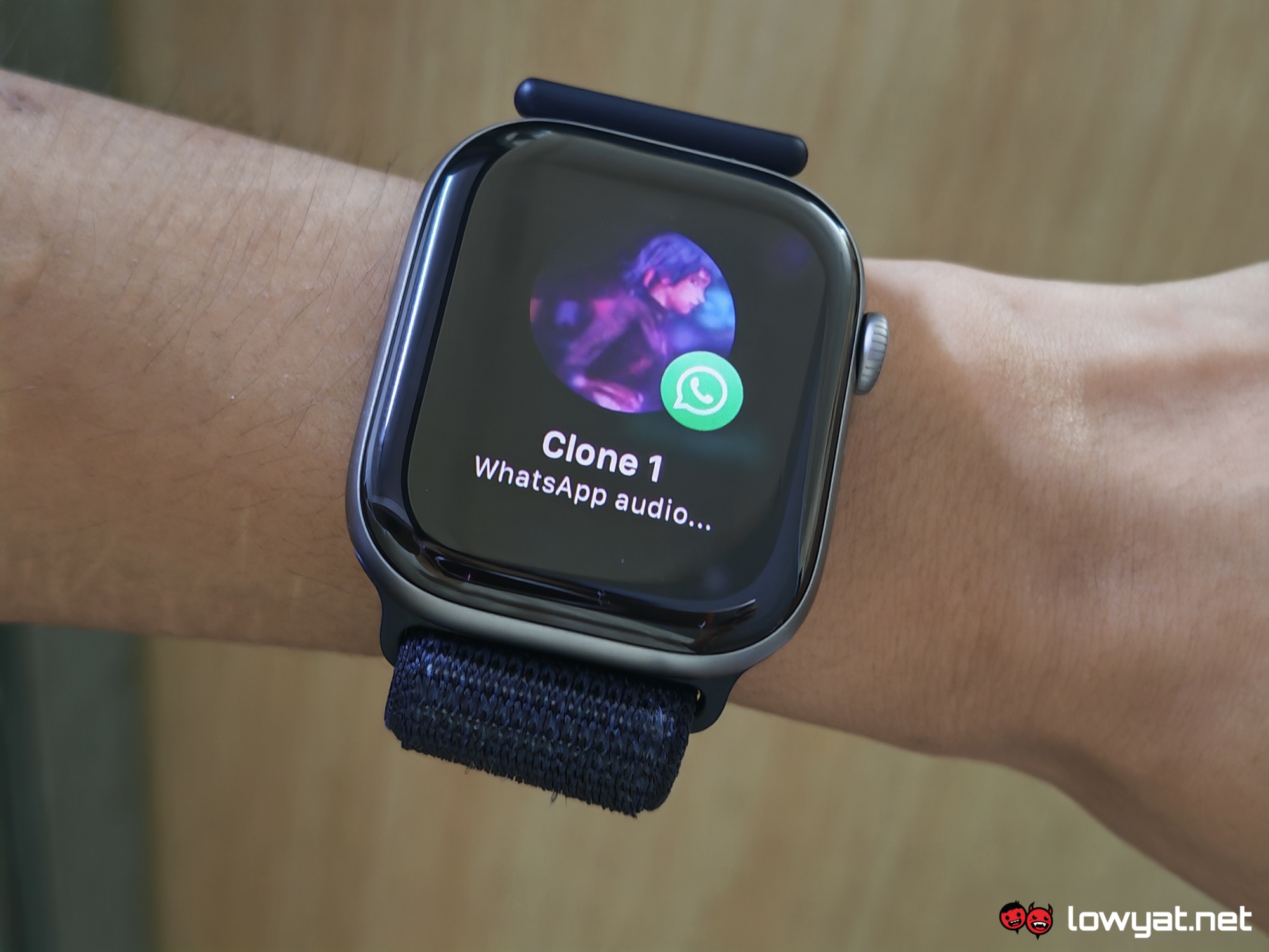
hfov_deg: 41.2
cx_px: 634
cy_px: 476
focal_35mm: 46
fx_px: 1686
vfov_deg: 31.5
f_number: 1.6
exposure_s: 1/25
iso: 1600
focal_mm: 5.4
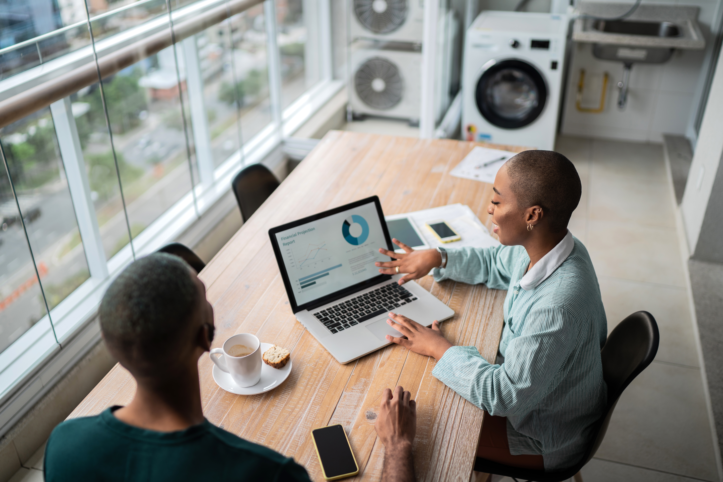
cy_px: 241
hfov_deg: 54.4
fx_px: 703
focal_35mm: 35
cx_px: 362
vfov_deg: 37.9
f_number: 1.4
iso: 64
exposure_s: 1/160
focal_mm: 35
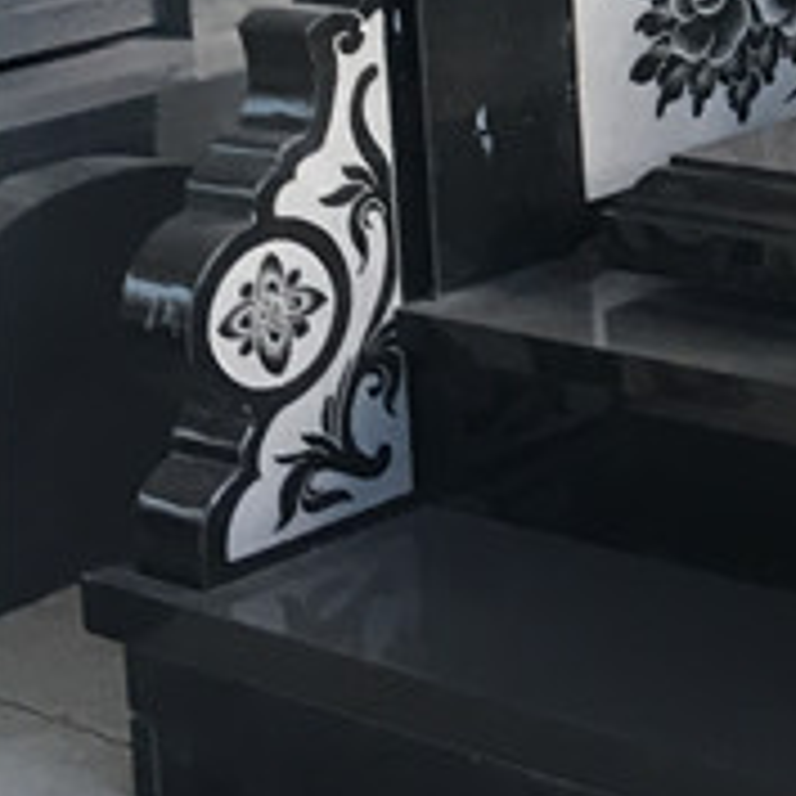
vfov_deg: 14.1
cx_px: 1331
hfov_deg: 13.7
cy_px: -382
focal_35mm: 116
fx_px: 3018
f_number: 2.2
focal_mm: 4.15
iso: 80
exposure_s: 1/33
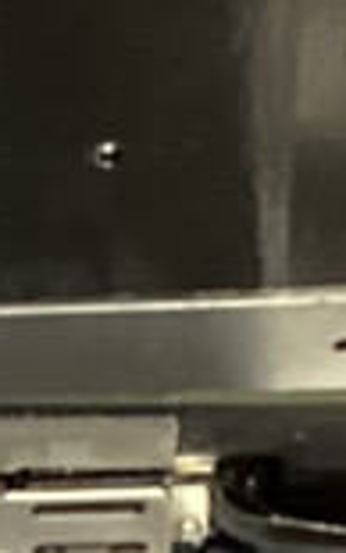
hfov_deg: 5.1
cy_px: 828
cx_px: -11
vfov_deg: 8.1
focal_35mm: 255
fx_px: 3844
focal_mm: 3.3
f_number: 2.4
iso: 250
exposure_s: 1/33
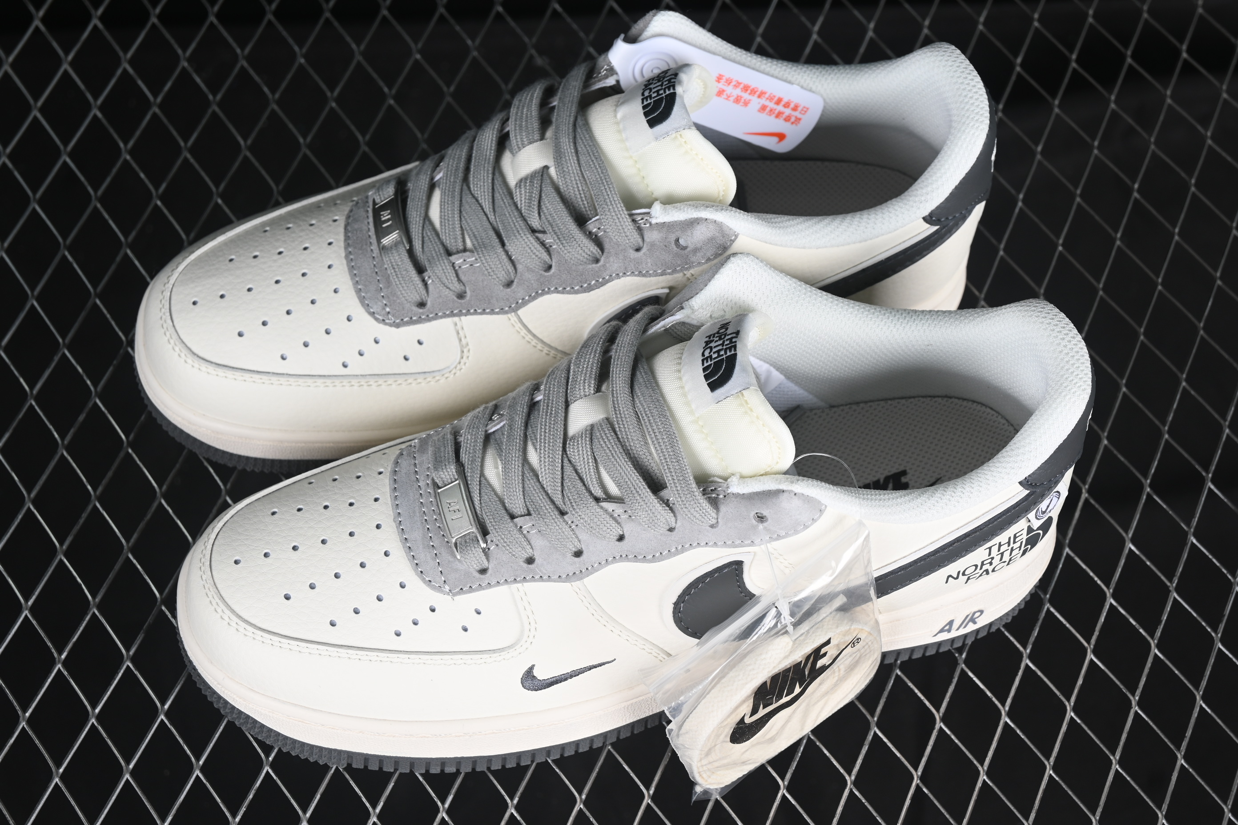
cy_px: 412
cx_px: 619
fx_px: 2579
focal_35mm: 75
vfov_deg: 18.2
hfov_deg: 27.0
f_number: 7.1
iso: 160
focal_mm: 50
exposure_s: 1/80
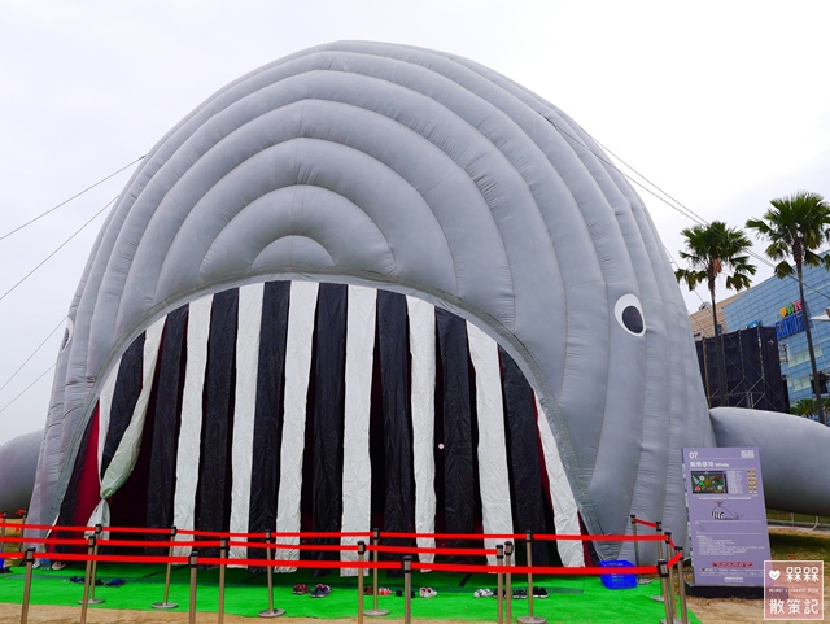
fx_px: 720
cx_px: 415
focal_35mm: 30
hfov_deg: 59.9
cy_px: 312
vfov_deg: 46.9
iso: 160
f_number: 4
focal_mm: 15
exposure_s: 1/640
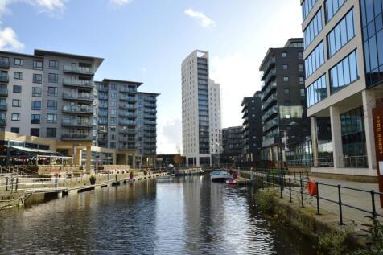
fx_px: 319
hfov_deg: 61.9
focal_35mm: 30
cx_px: 192
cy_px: 128
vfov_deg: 43.6
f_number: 7.1
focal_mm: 20
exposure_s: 1/250
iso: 100
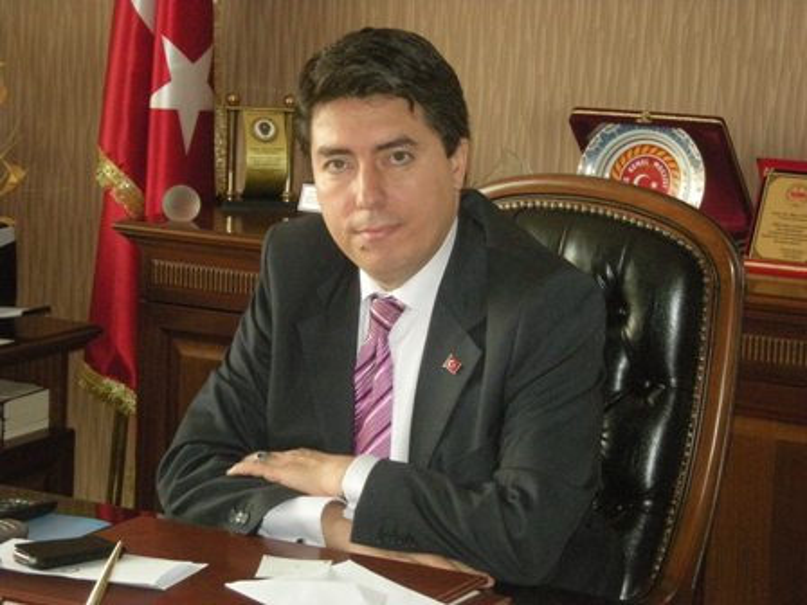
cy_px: 302
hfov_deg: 19.3
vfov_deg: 14.5
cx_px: 404
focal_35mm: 102
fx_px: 2378
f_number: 5.6
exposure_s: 1/120
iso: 648
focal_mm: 17
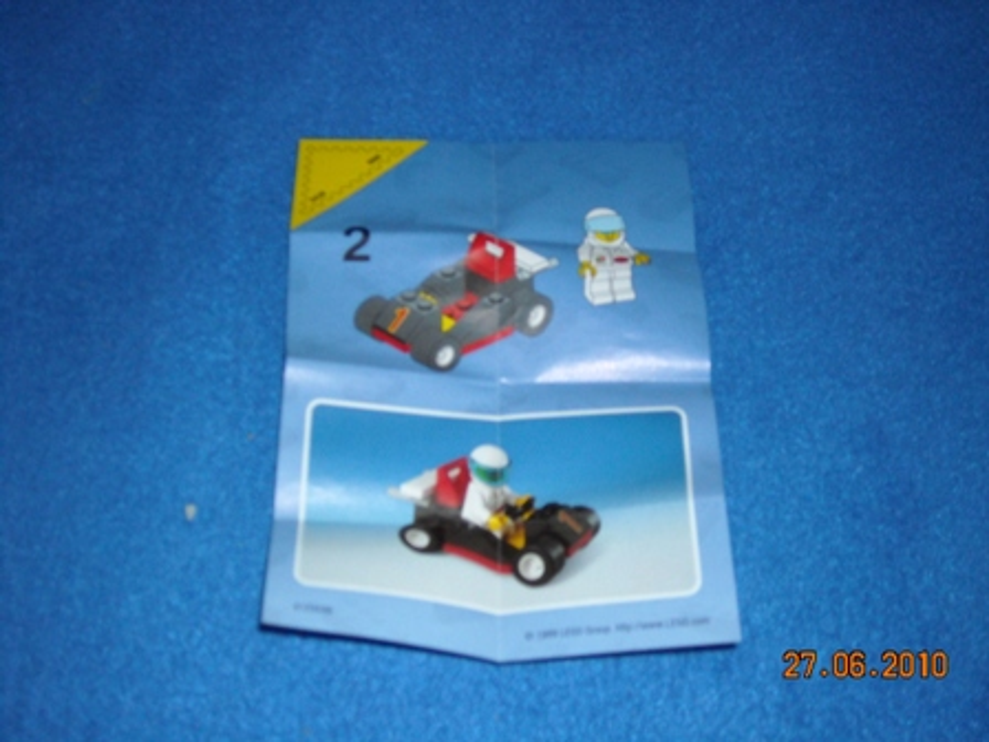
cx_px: 494
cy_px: 371
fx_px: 1400
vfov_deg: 29.7
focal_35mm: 49
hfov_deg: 38.9
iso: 200
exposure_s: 1/60
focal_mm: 7.92
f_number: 3.2
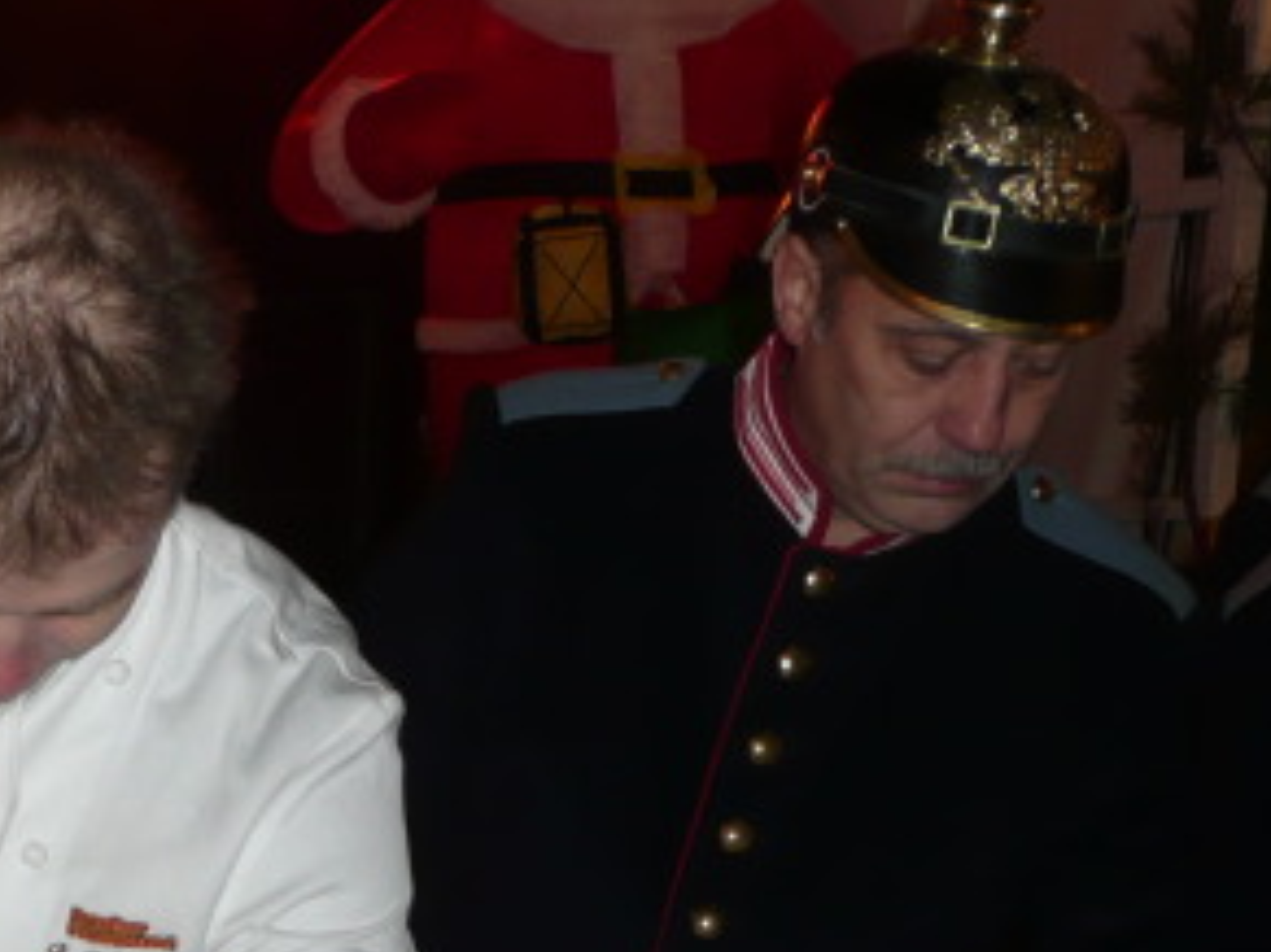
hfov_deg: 24.7
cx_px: 170
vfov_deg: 18.3
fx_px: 2826
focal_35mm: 77
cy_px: 1096
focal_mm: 4.6
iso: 100
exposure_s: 1/30
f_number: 3.3
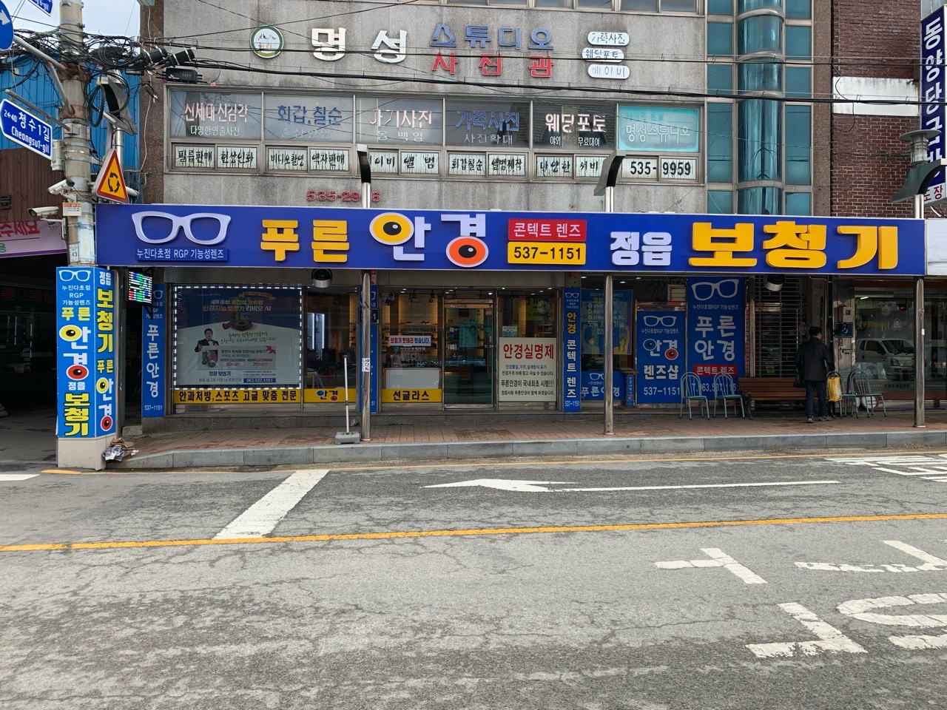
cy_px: 355
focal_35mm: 26
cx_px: 474
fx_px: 711
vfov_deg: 53.1
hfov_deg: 67.3
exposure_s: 1/696
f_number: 1.8
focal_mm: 4.25
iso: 25
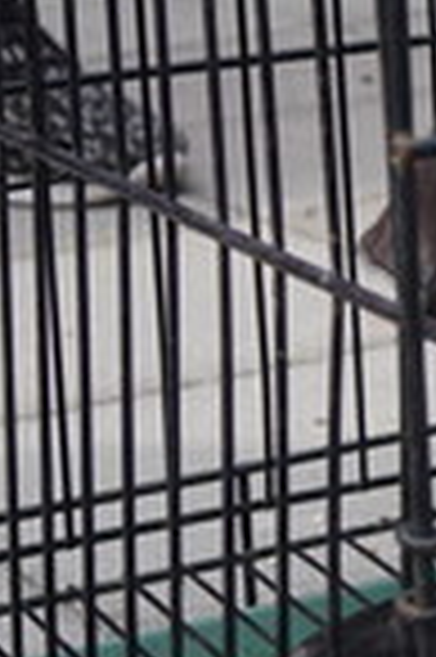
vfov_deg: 11.4
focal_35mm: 177
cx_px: 1151
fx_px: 3223
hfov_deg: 7.1
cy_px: -166
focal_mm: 15.73
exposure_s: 1/320
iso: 100
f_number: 4
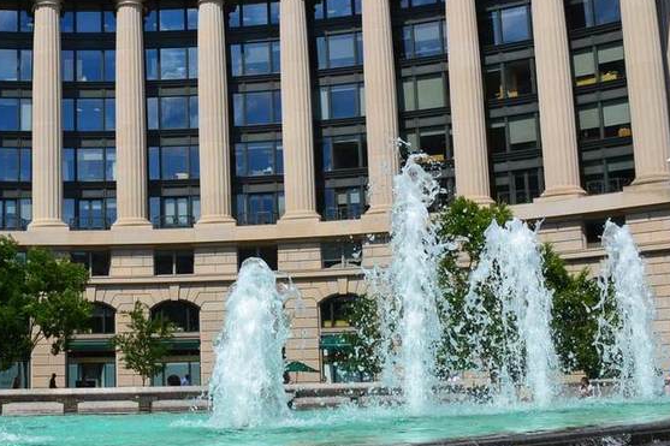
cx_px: 161
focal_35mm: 62
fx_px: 1153
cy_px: 179
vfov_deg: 21.9
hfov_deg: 31.8
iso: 360
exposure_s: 1/500
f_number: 11
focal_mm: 18
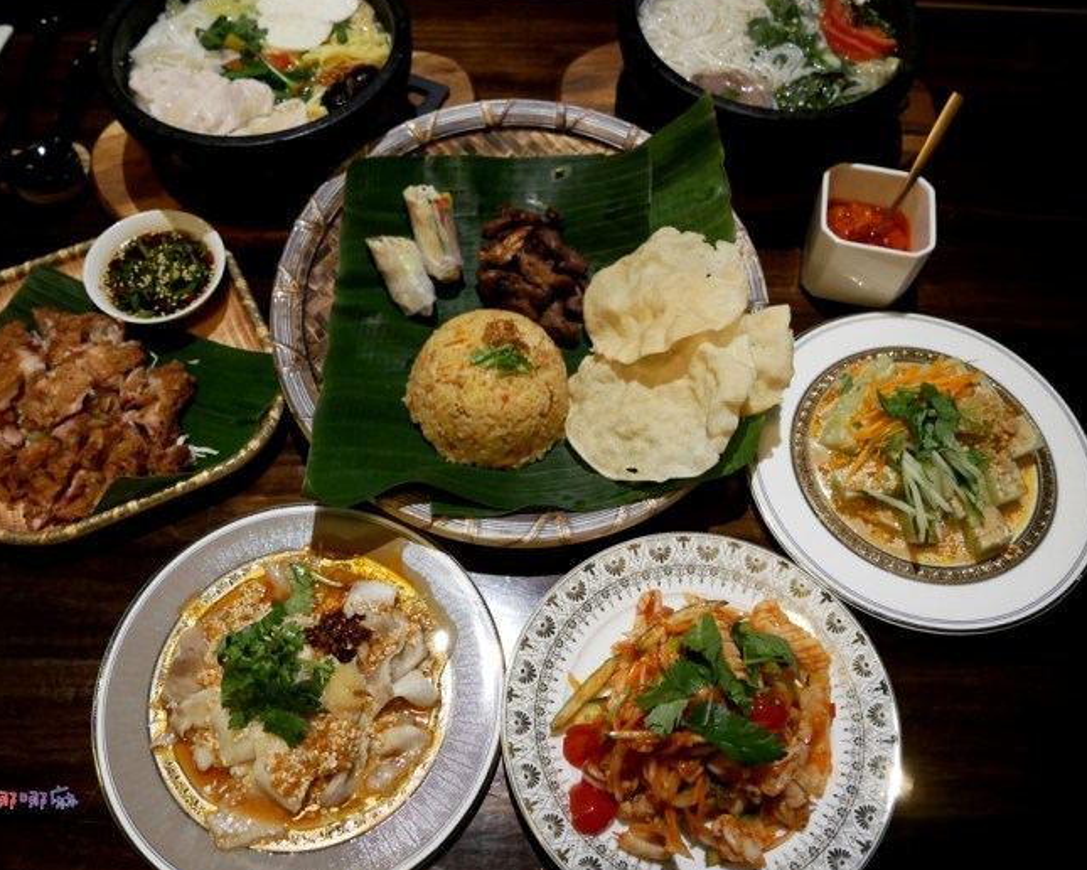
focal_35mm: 30
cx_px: 506
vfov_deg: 48.5
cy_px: 426
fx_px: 965
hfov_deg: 58.7
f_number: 3.6
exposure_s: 1/40
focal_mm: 14
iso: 1250
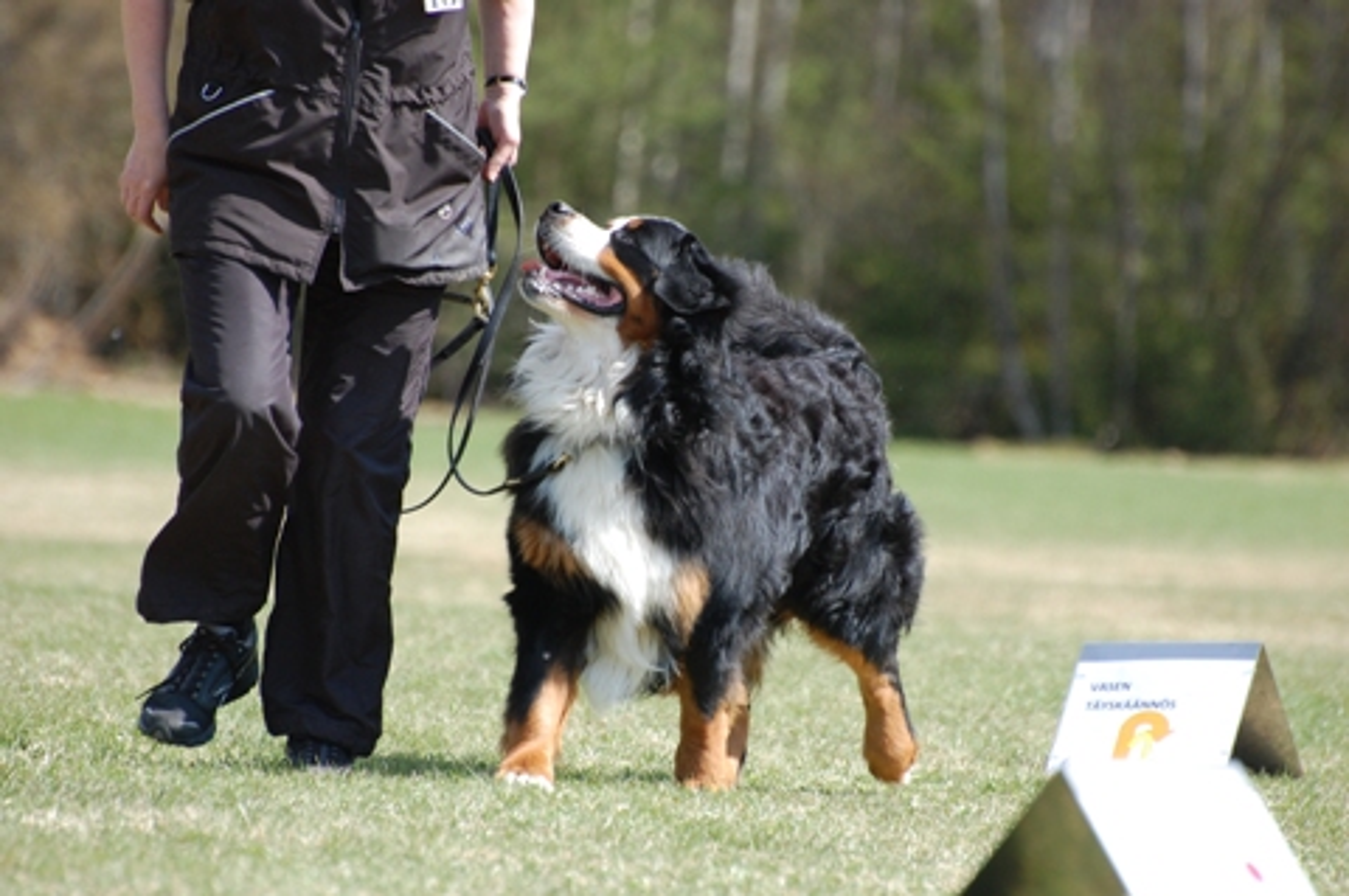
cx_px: 674
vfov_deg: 3.0
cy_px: 448
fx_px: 16845
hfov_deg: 4.6
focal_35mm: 450
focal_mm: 300
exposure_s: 1/640
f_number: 5.6
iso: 400
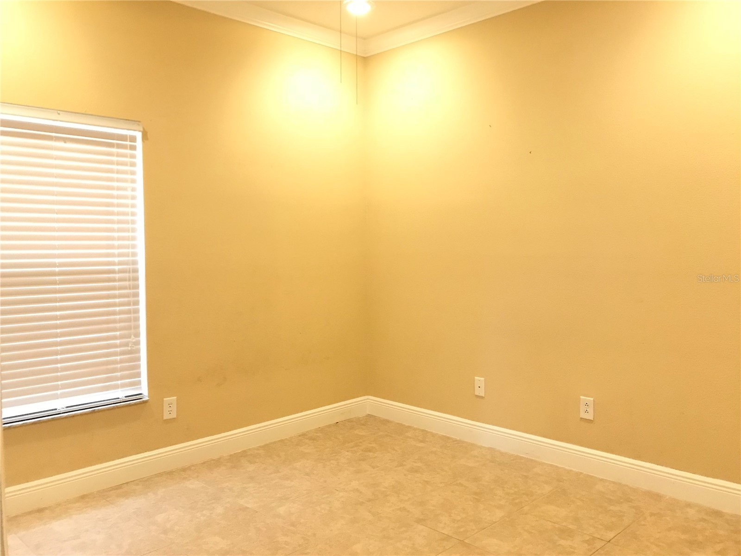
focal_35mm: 28
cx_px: 370
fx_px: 599
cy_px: 278
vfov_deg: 49.7
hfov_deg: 63.4
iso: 100
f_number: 1.8
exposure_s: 1/15
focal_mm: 3.99
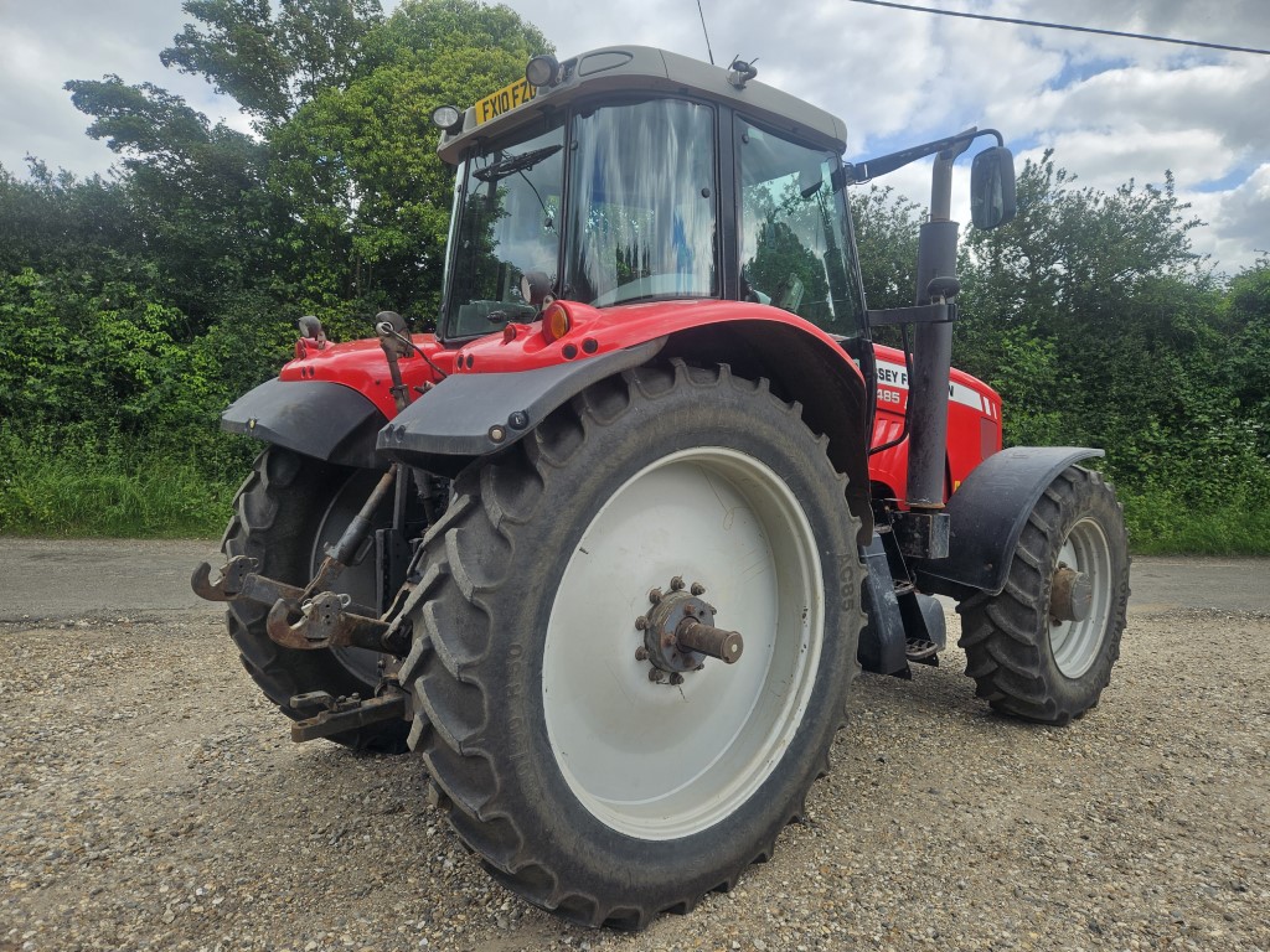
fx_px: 844
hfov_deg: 73.9
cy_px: 476
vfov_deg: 58.9
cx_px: 635
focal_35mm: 23
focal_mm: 5.4
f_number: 1.8
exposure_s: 1/873
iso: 25
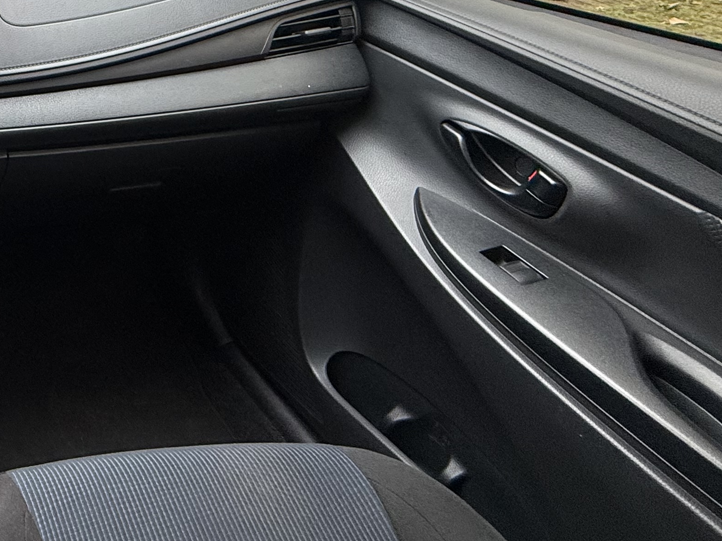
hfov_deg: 37.0
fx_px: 751
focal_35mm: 36
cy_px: 101
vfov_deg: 38.1
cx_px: -173
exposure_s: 1/99
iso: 125
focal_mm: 2.22
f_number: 2.2
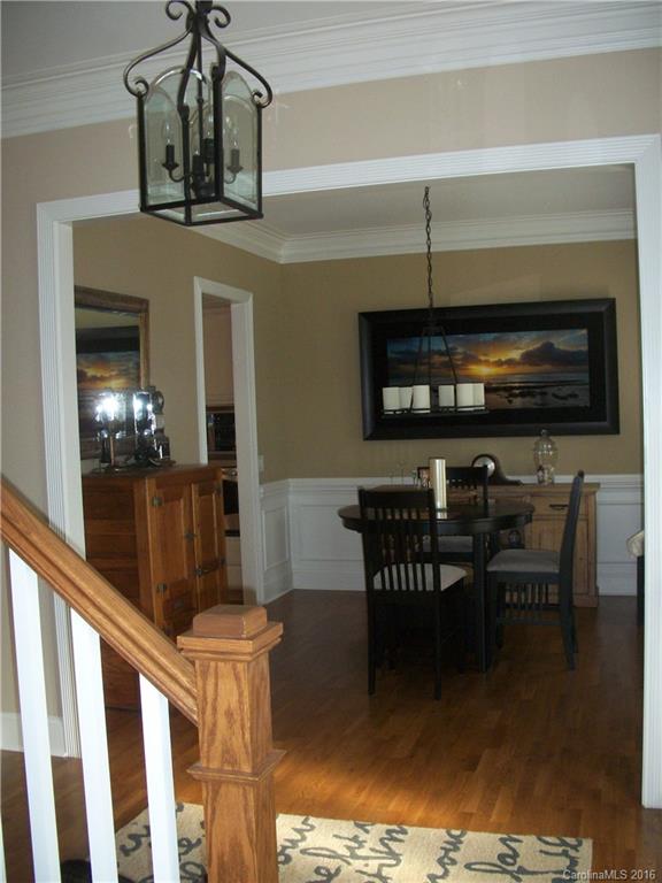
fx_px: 892
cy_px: 442
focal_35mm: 35
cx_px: 331
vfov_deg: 52.6
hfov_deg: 40.7
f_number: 3.1
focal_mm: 6.3
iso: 160
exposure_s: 1/80
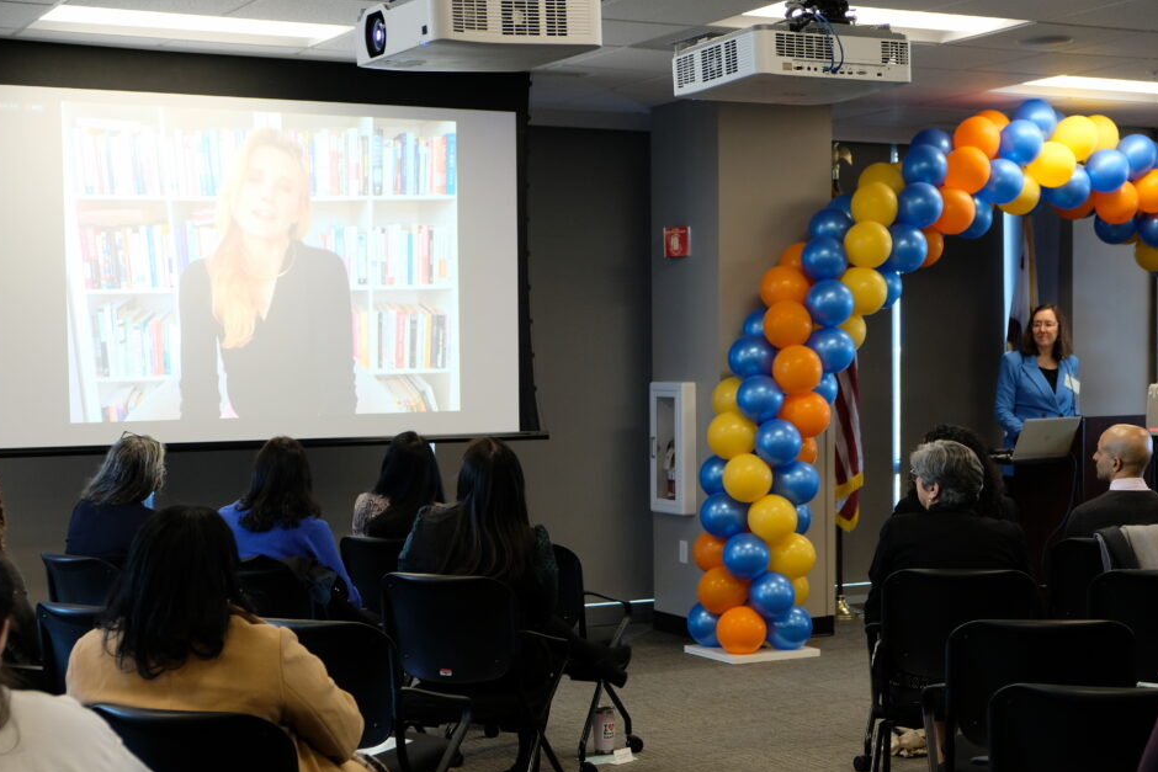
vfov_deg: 22.3
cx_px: 554
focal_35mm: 61
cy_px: 400
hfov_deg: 32.9
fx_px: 1962
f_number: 3.6
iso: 800
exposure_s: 1/40
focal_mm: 37.4
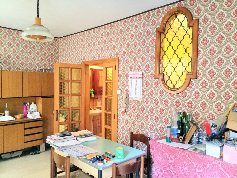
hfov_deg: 60.0
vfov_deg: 46.8
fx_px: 205
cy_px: 89
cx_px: 118
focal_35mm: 30
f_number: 2.2
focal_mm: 4.12
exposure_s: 1/20
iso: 320
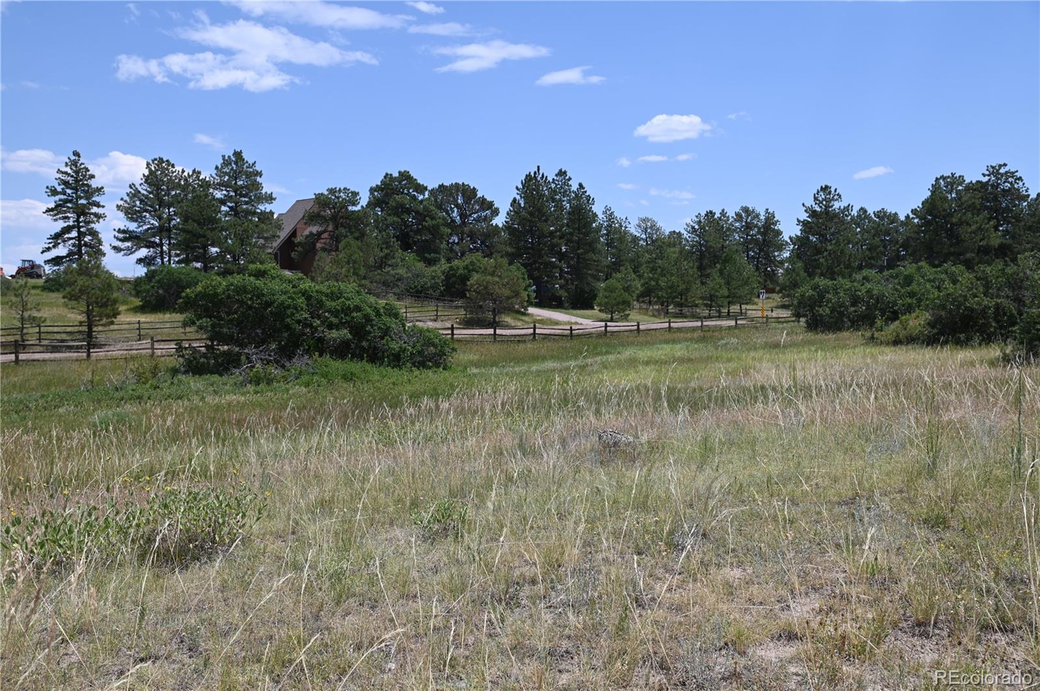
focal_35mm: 44
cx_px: 520
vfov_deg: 30.4
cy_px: 346
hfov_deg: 44.5
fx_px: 1270
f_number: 7.1
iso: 100
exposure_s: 1/400
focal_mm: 44
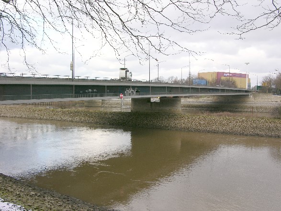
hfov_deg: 52.6
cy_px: 106
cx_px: 140
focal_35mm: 35
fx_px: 284
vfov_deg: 40.7
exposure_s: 1/62.9
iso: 50
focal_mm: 8.9
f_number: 5
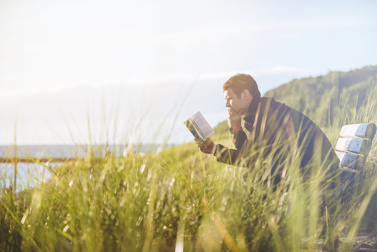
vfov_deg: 19.5
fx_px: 733
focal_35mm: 70
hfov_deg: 28.8
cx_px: 188
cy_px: 126
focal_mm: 70
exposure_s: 1/800
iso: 125
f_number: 2.8
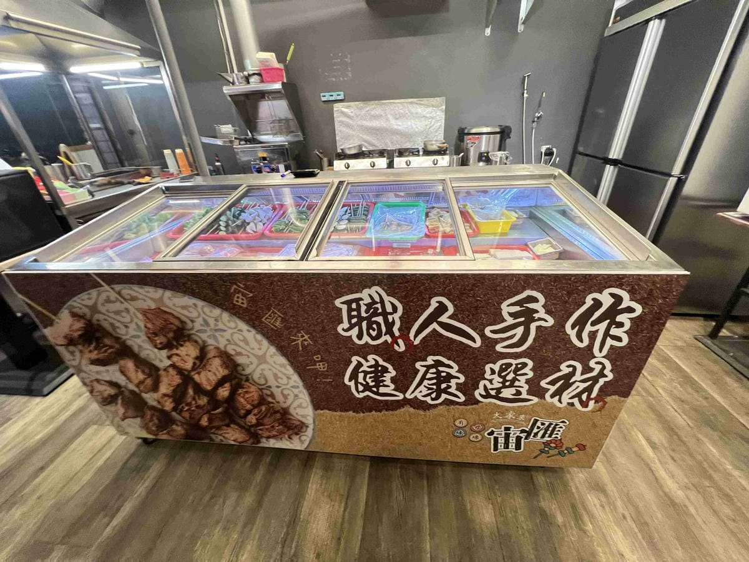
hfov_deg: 106.2
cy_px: 281
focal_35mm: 13
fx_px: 281
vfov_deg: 89.9
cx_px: 374
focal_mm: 1.57
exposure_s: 1/60
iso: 320
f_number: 1.8
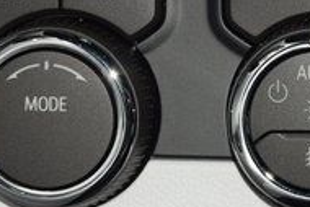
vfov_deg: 3.9
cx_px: 292
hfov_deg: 5.8
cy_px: -46
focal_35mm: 354
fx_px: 3051
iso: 100
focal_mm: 70
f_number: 8
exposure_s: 1/125
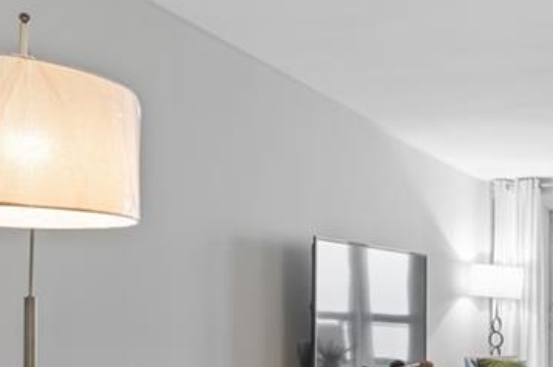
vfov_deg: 31.2
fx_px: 614
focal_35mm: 40
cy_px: 355
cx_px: 505
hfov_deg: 43.9
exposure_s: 1
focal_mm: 14
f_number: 11
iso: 200
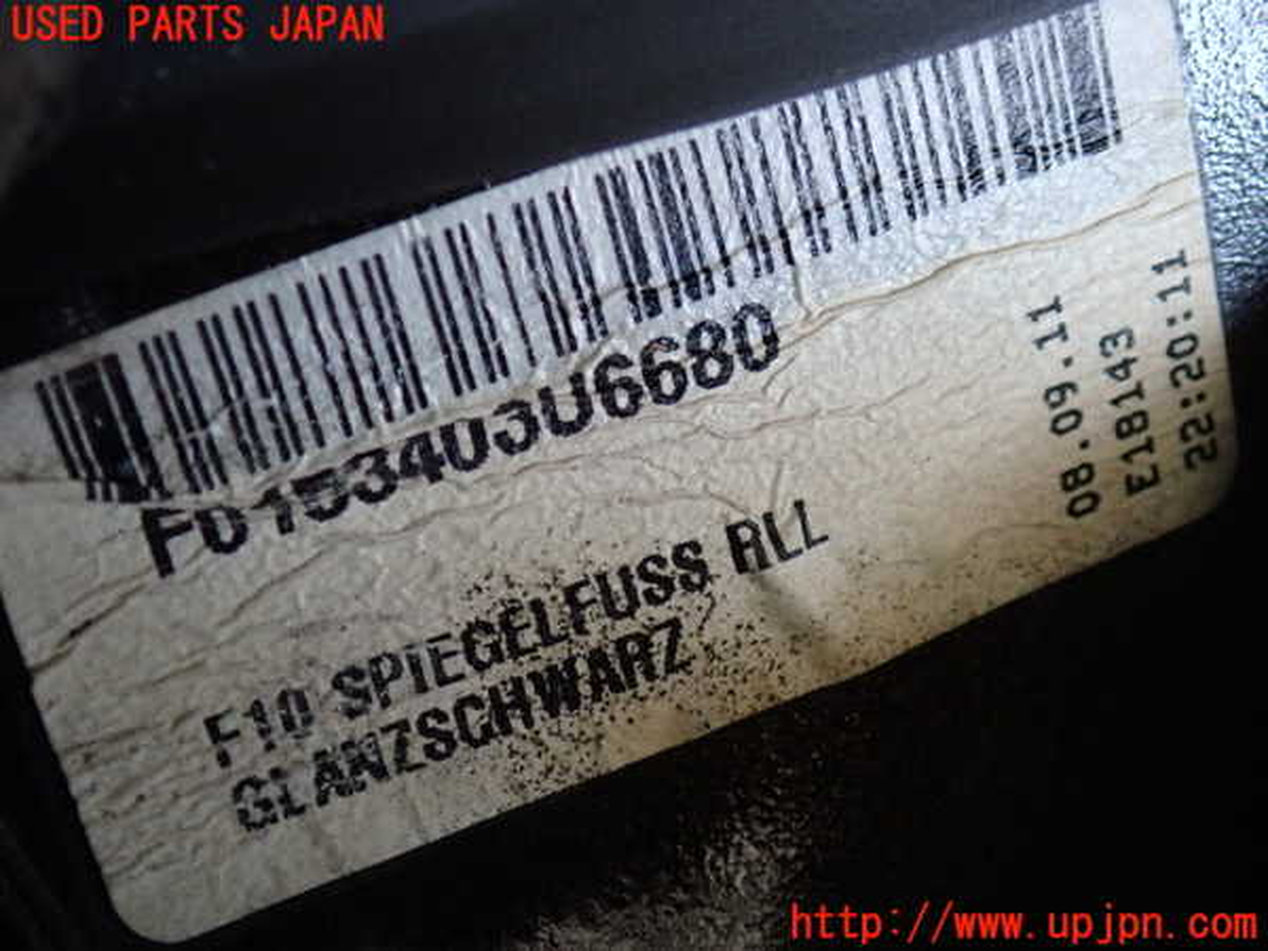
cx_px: 634
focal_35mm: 100
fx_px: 3663
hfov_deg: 19.6
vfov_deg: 14.8
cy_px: 476
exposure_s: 1/125
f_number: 4.9
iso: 800
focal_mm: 18
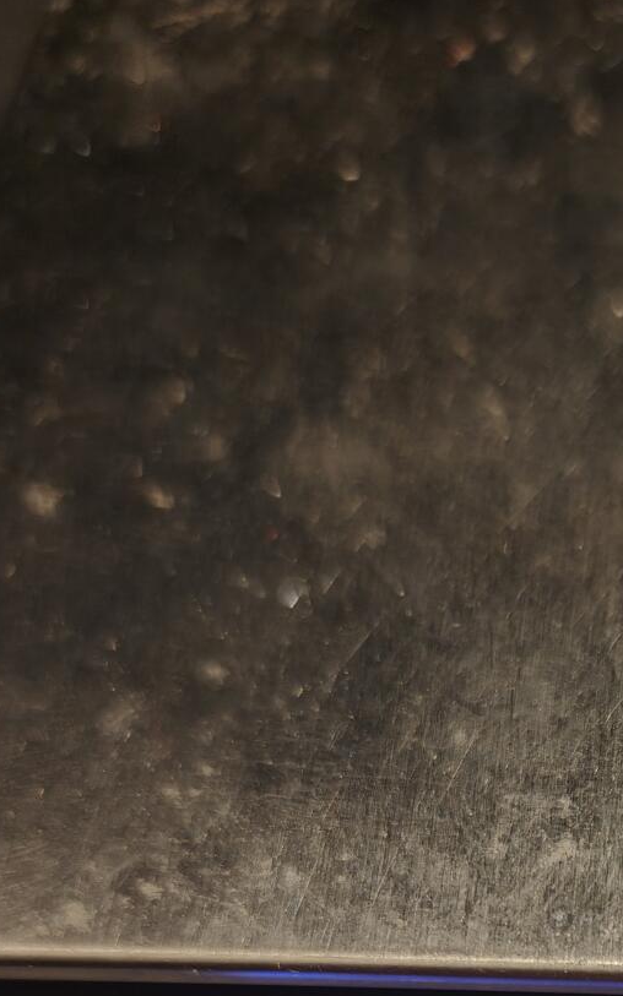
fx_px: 1467
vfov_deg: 33.7
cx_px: 695
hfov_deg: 22.5
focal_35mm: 54
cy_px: 1039
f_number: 1.6
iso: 200
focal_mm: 6.06
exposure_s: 1/200
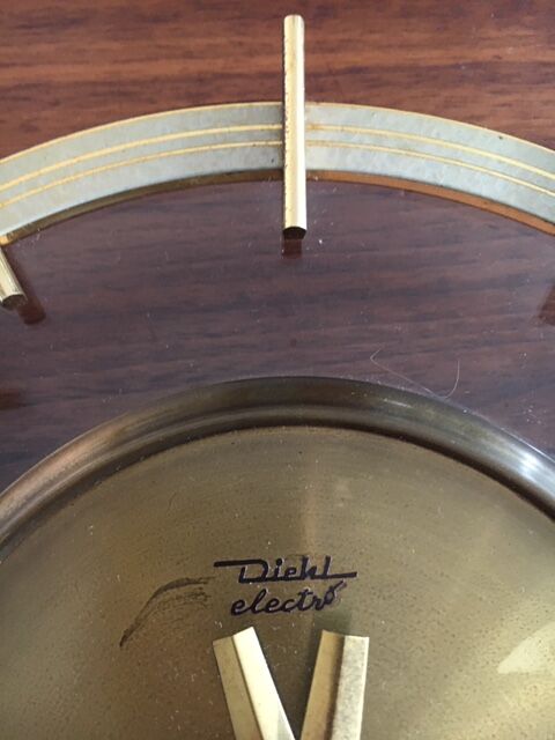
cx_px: 278
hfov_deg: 48.2
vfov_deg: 61.7
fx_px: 620
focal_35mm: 29
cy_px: 370
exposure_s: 1/25
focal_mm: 4.15
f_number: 2.2
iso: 200
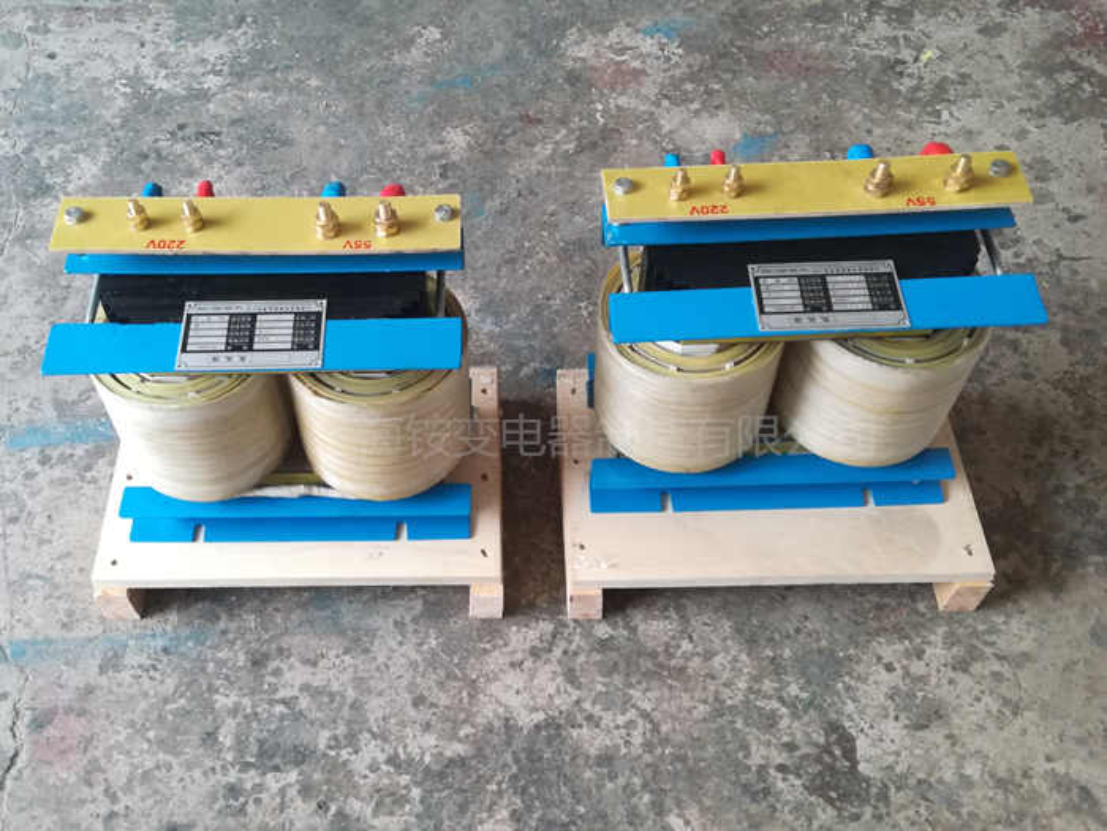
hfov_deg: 65.3
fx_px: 863
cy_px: 416
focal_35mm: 27
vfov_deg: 51.4
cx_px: 554
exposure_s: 1/33.3
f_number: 2
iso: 200
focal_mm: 3.79
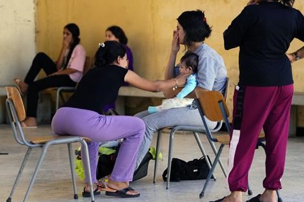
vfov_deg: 9.0
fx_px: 1291
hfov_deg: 13.4
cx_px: 128
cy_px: 77
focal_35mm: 153
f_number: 2.8
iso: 2000
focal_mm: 110
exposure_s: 1/6400
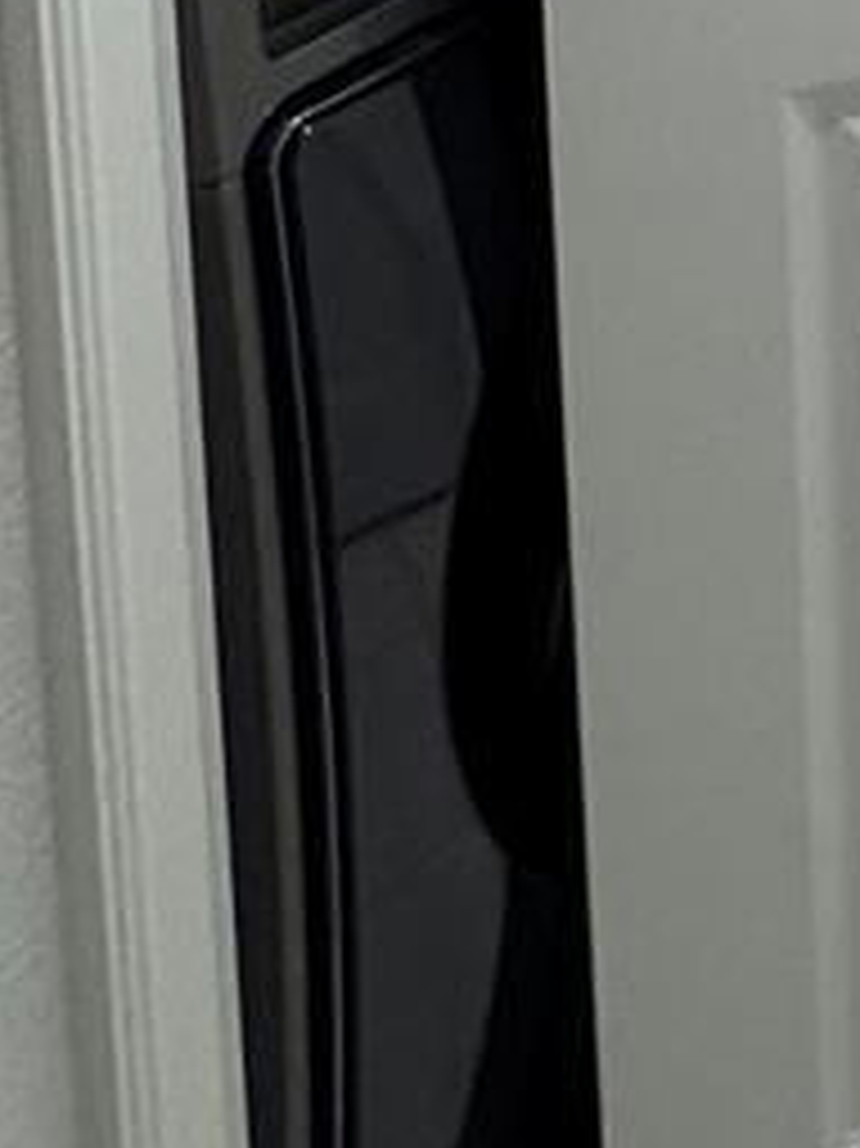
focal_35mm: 66
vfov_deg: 20.8
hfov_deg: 18.1
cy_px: -891
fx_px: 2188
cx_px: 1508
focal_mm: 2.22
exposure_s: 1/120
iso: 200
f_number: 2.2
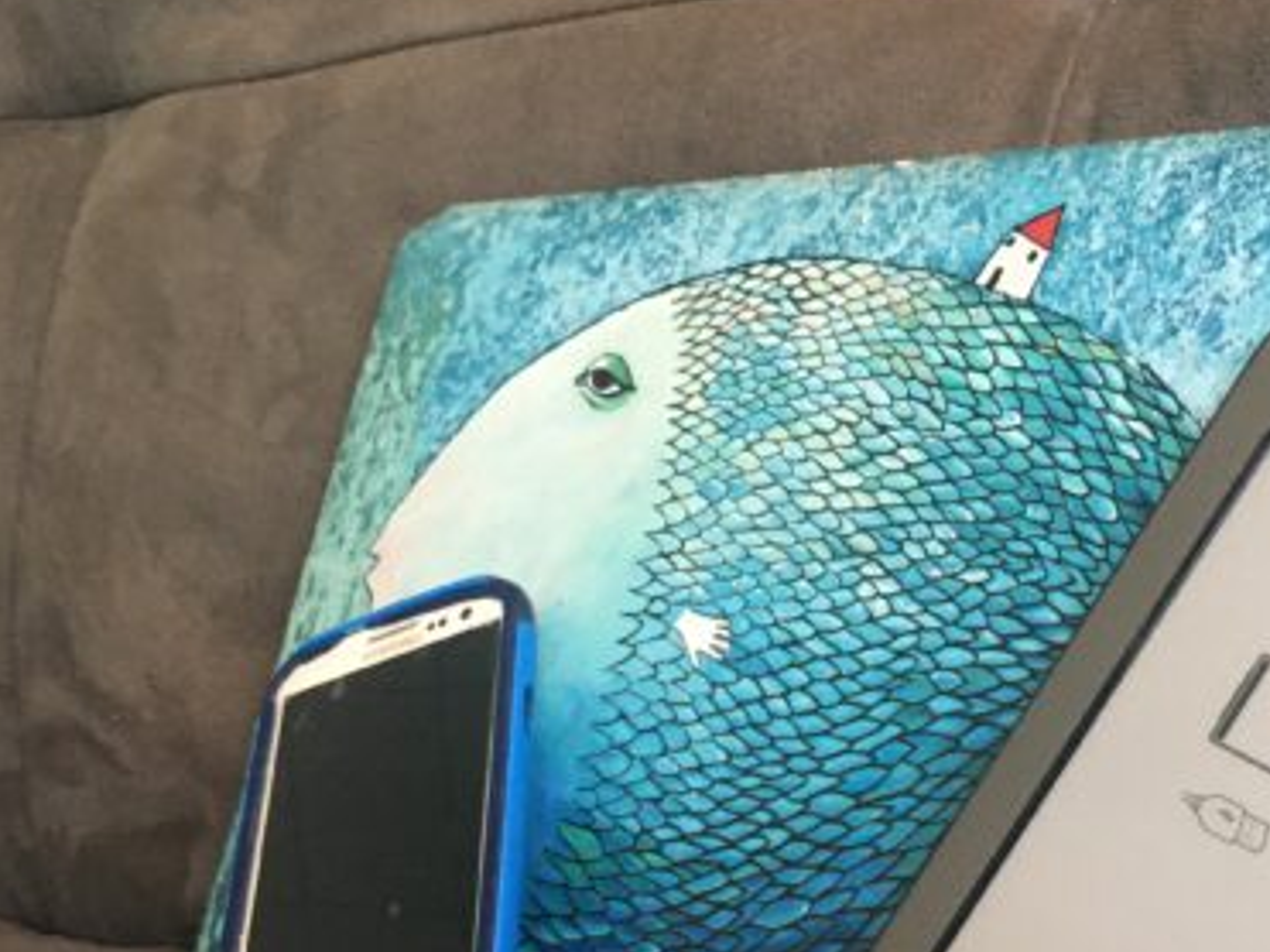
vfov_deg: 24.3
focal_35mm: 60
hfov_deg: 31.8
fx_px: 2201
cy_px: 606
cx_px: 897
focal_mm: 4.15
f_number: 2.2
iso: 200
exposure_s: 1/24
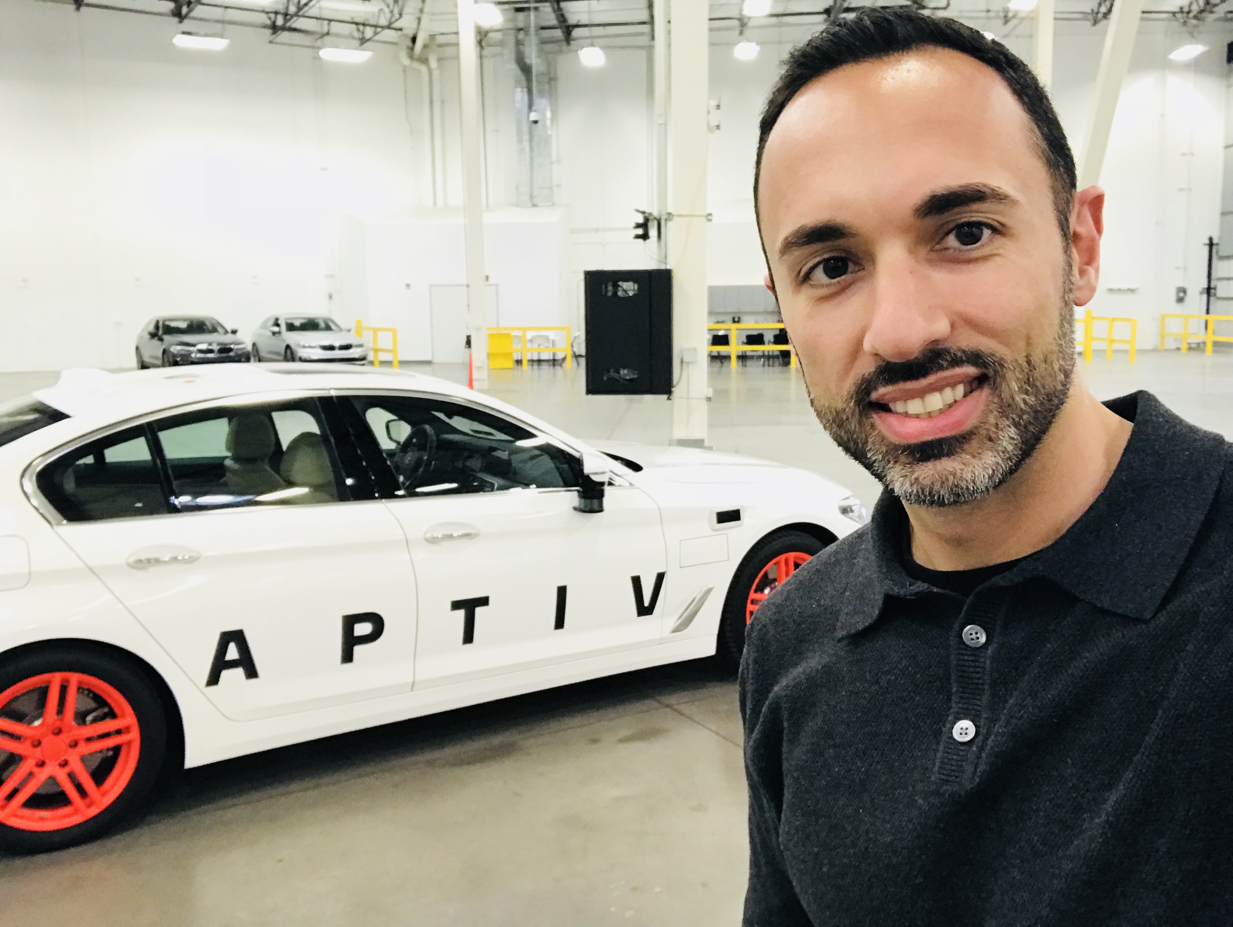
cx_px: 616
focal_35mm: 32
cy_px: 464
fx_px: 1141
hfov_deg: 56.8
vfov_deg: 44.2
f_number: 2.2
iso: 100
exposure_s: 1/30
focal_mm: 2.87
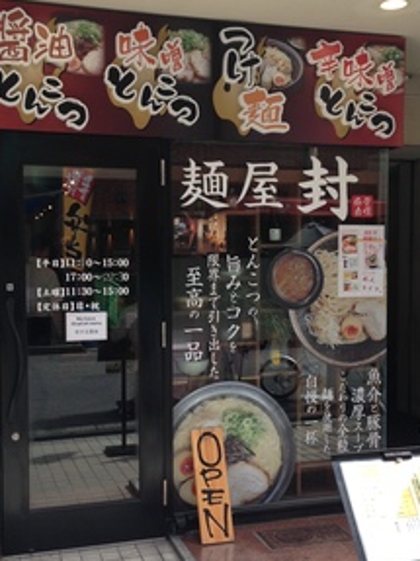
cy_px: 313
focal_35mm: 46
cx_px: 199
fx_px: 745
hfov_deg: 31.5
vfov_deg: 41.2
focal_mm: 4.12
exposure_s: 1/250
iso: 50
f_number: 2.4
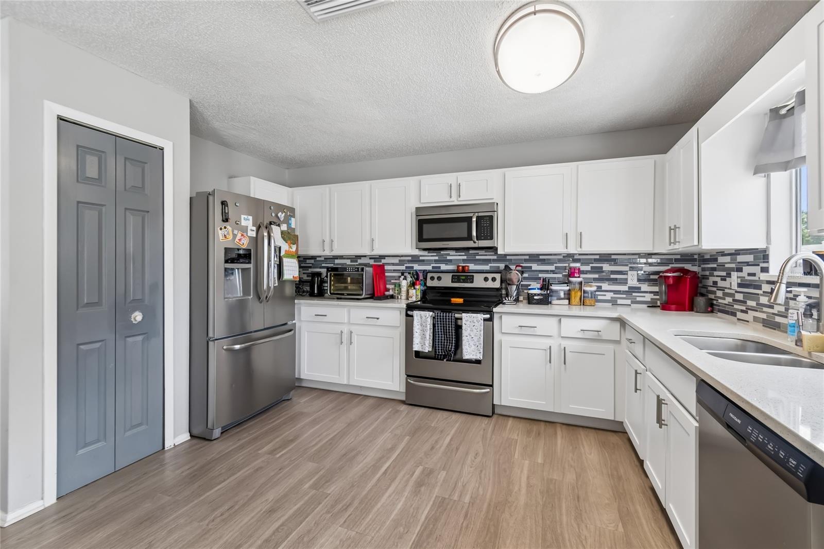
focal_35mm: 15
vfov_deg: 77.3
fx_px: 343
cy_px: 274
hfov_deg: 100.4
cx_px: 412
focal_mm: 10
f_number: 7.1
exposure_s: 1/5
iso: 100
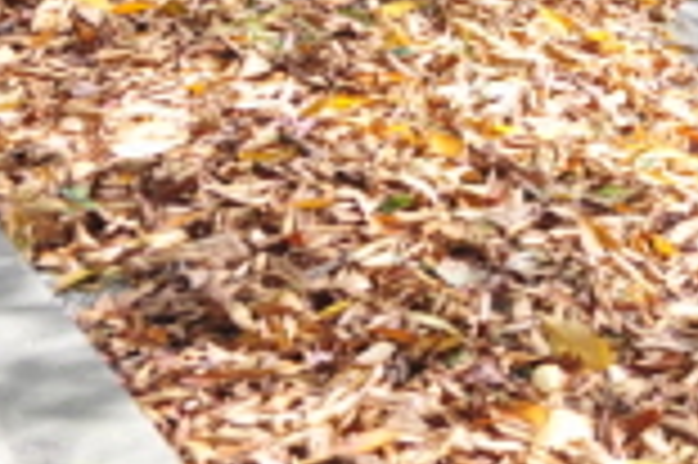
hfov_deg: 8.7
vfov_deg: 6.0
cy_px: -502
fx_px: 4319
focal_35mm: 223
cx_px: 1464
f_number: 8
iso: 400
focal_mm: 48
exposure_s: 1/125
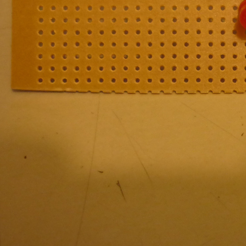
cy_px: 64
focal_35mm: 94
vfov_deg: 18.4
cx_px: 277
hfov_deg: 17.8
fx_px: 756
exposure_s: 1/30
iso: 200
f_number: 2.8
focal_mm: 5.5
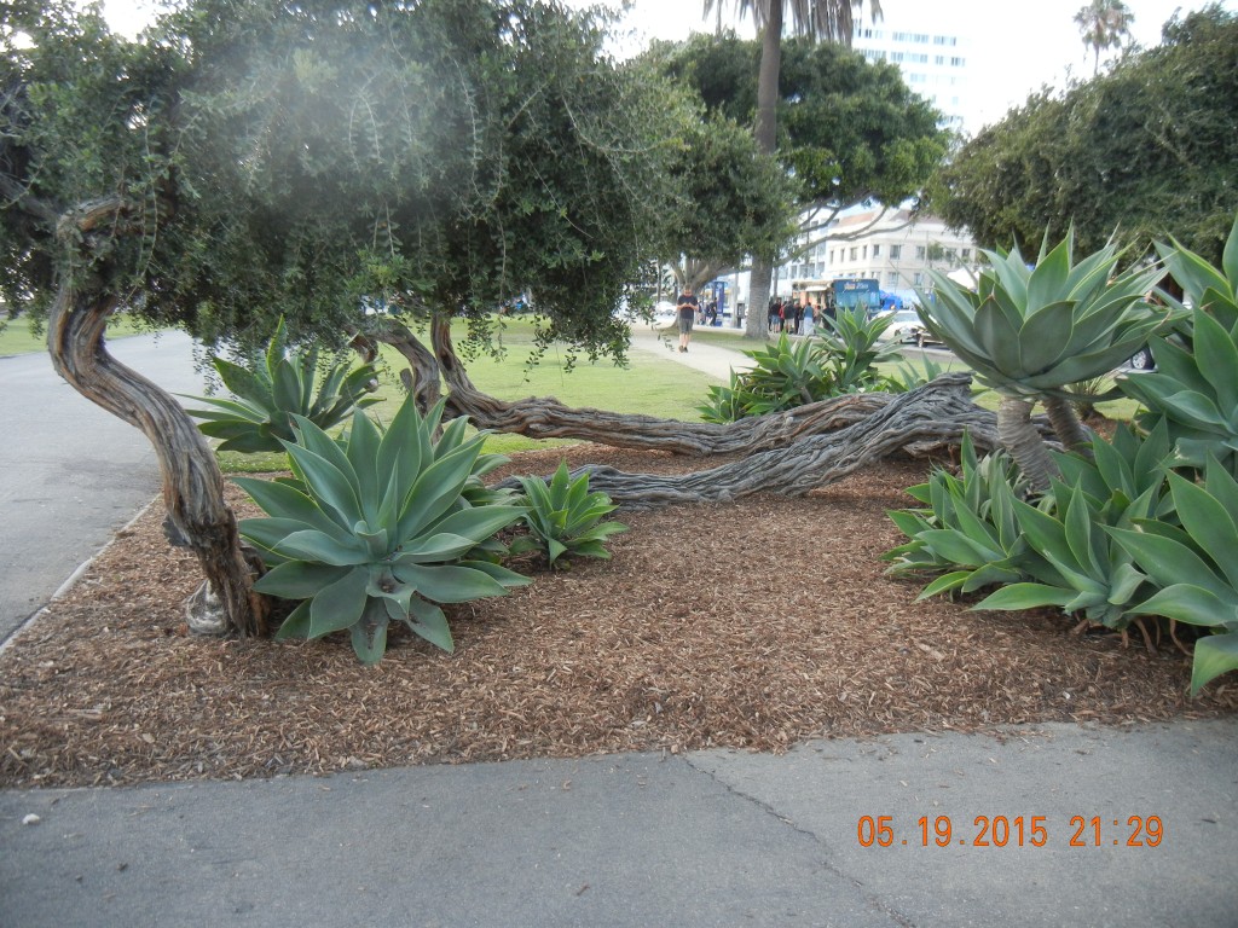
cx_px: 619
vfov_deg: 46.8
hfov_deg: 60.0
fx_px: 1073
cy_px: 464
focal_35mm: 30
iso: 248
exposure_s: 1/60
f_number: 3.5
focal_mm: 5.4
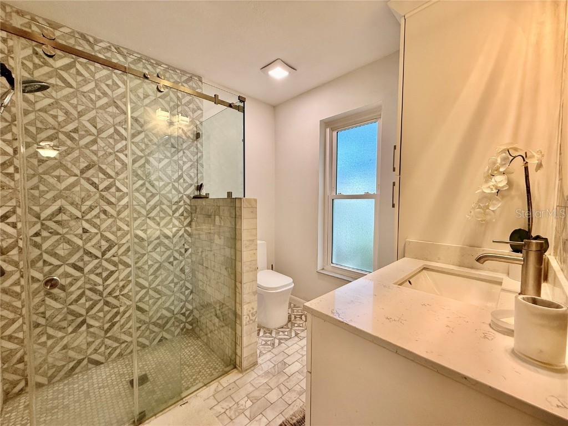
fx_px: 230
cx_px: 284
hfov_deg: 102.1
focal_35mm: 14
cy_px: 213
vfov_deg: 85.7
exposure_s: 1/120
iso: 100
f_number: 2.2
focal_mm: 2.22
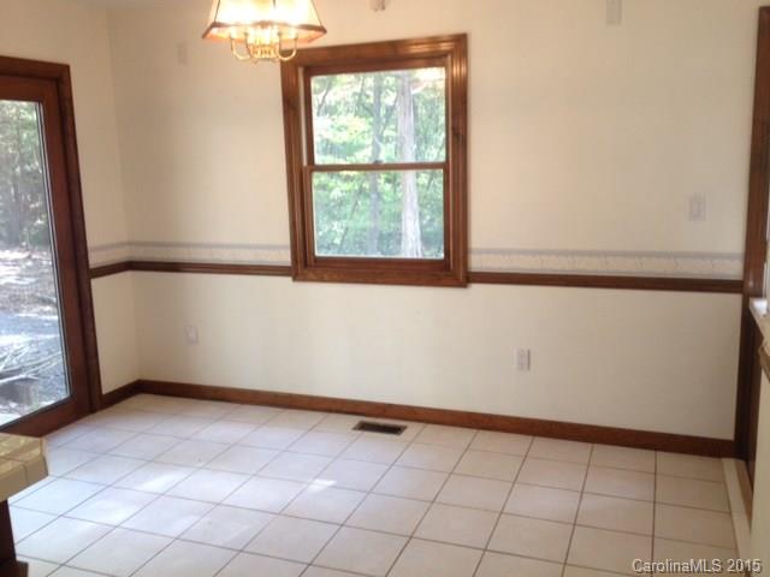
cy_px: 288
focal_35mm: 35
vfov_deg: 40.7
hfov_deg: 52.6
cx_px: 385
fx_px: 779
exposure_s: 1/20
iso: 50
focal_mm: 4.28
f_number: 2.4
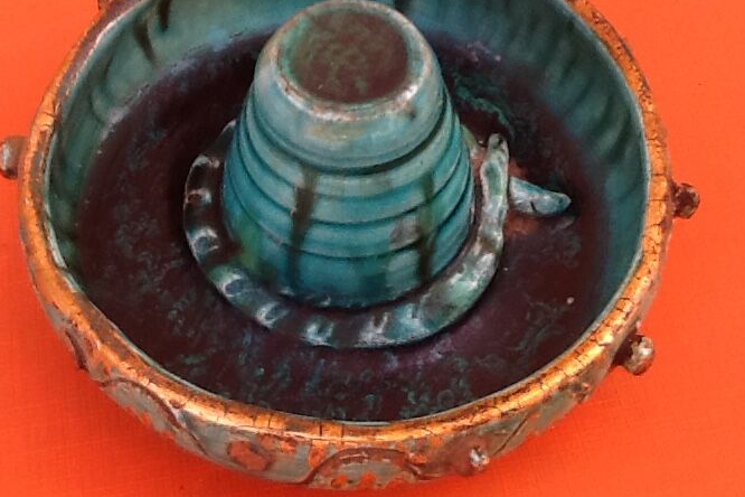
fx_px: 1366
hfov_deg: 30.5
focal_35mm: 66
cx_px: 331
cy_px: 194
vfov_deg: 20.6
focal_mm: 2.03
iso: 40
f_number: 2.4
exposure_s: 1/267
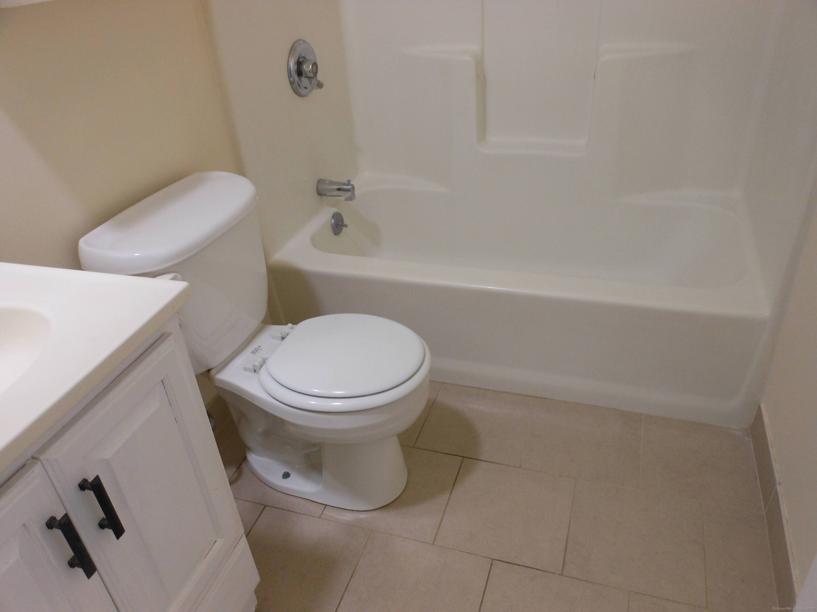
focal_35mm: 28
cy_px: 306
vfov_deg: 49.7
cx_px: 408
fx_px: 661
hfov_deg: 63.4
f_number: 3.7
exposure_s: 1/30
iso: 200
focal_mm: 5
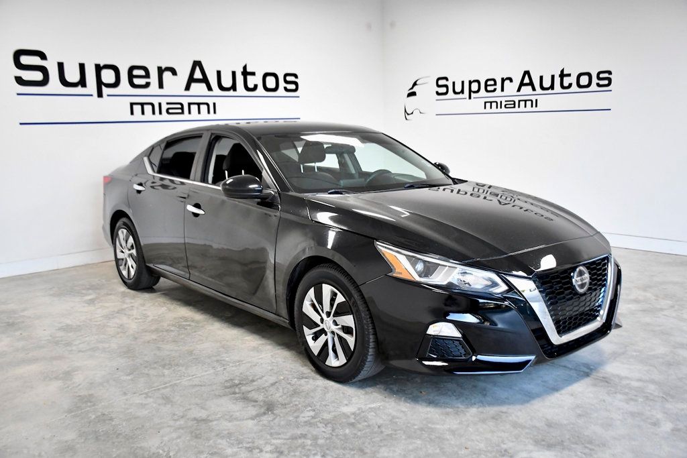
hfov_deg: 57.2
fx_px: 630
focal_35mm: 33
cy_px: 229
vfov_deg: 40.0
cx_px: 344
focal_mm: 22
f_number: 3.5
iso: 2500
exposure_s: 1/640
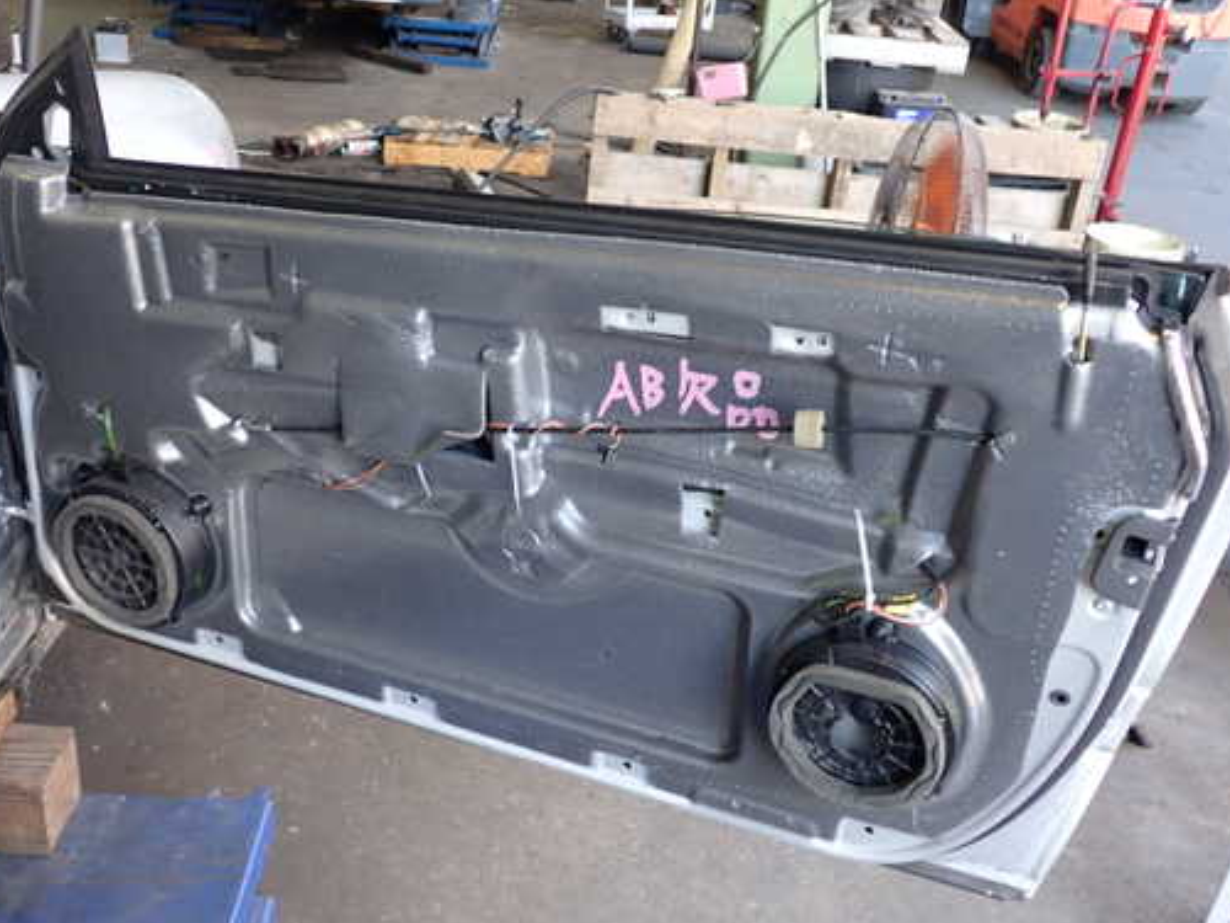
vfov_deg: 39.7
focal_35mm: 36
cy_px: 473
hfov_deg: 51.3
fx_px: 1279
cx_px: 588
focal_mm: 5.4
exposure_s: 1/50
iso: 200
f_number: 2.3
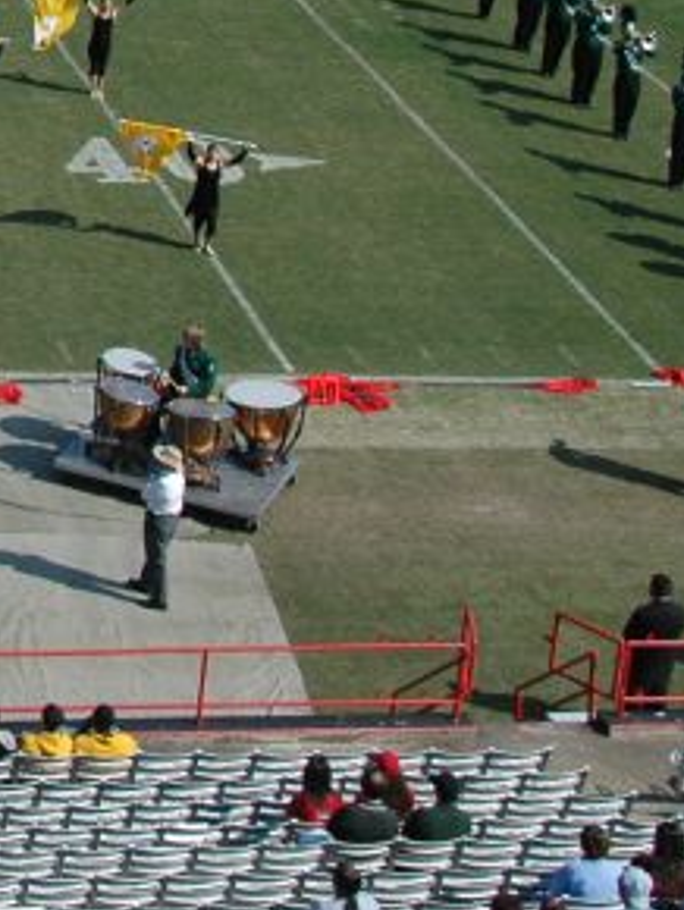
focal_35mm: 122
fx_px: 3210
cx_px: -606
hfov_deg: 11.2
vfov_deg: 15.6
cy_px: -122
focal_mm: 24
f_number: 9
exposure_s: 1/320
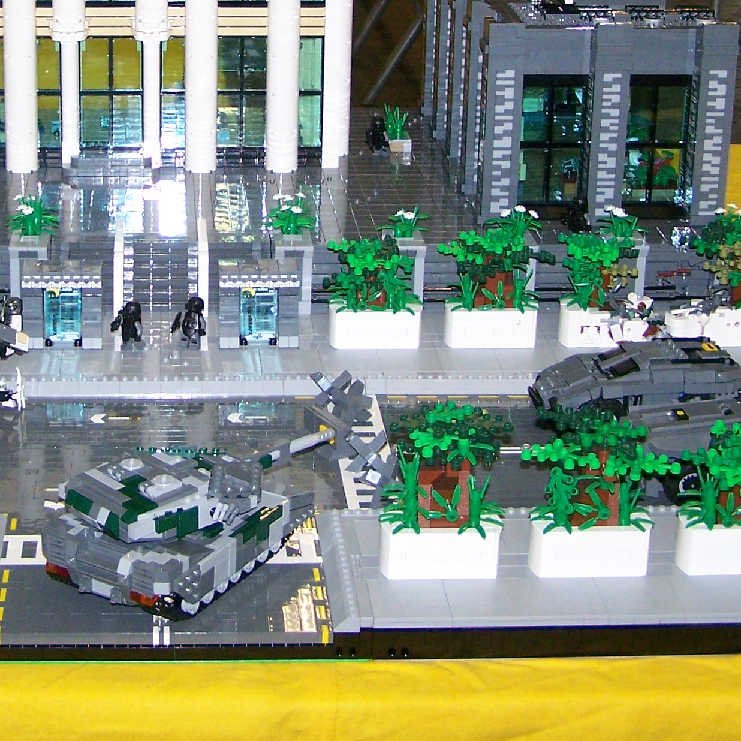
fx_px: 1865
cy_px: 136
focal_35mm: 77
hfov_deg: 22.3
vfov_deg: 22.1
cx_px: 205
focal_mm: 6.3
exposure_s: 1/60
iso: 160
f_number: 2.8
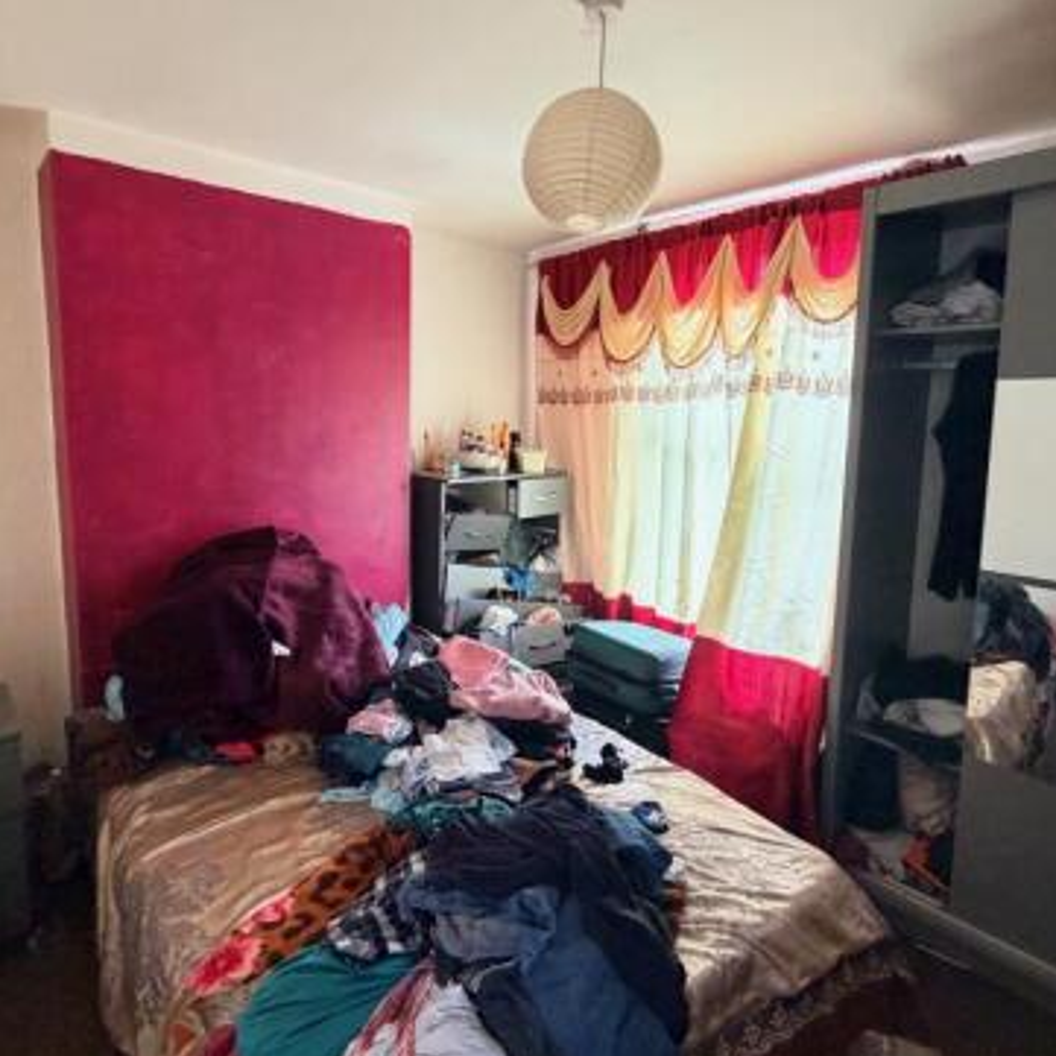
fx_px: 690
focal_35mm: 20
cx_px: 519
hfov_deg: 74.8
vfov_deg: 74.7
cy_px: 493
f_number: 2.2
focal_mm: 2.22
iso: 320
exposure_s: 1/65
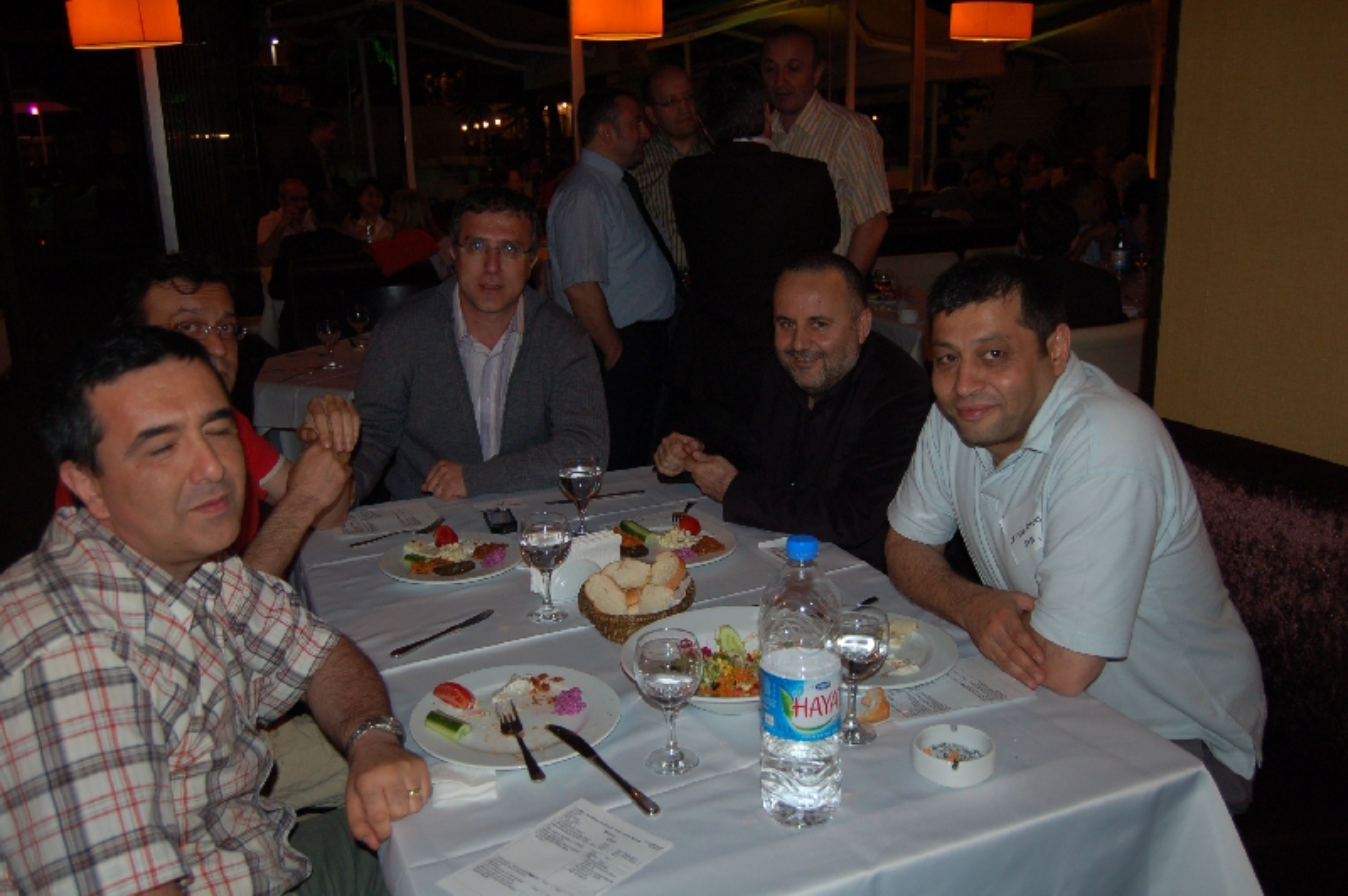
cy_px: 448
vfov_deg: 43.5
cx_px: 674
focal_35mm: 30
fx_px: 1122
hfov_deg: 62.0
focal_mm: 20
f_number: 3.8
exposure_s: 1/60
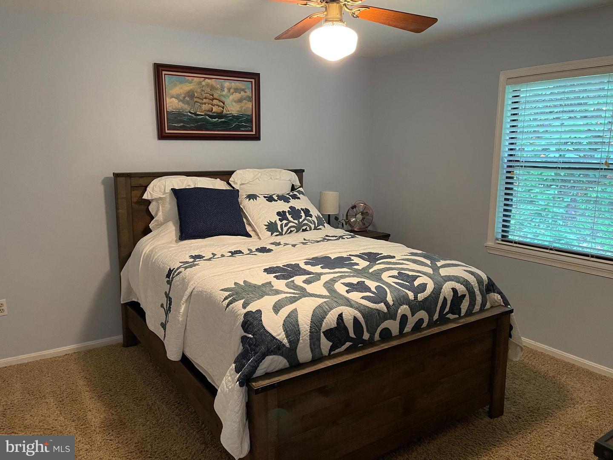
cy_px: 230
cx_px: 306
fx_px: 460
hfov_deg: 67.3
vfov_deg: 53.1
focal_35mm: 26
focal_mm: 5.1
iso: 500
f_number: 1.6
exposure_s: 1/60
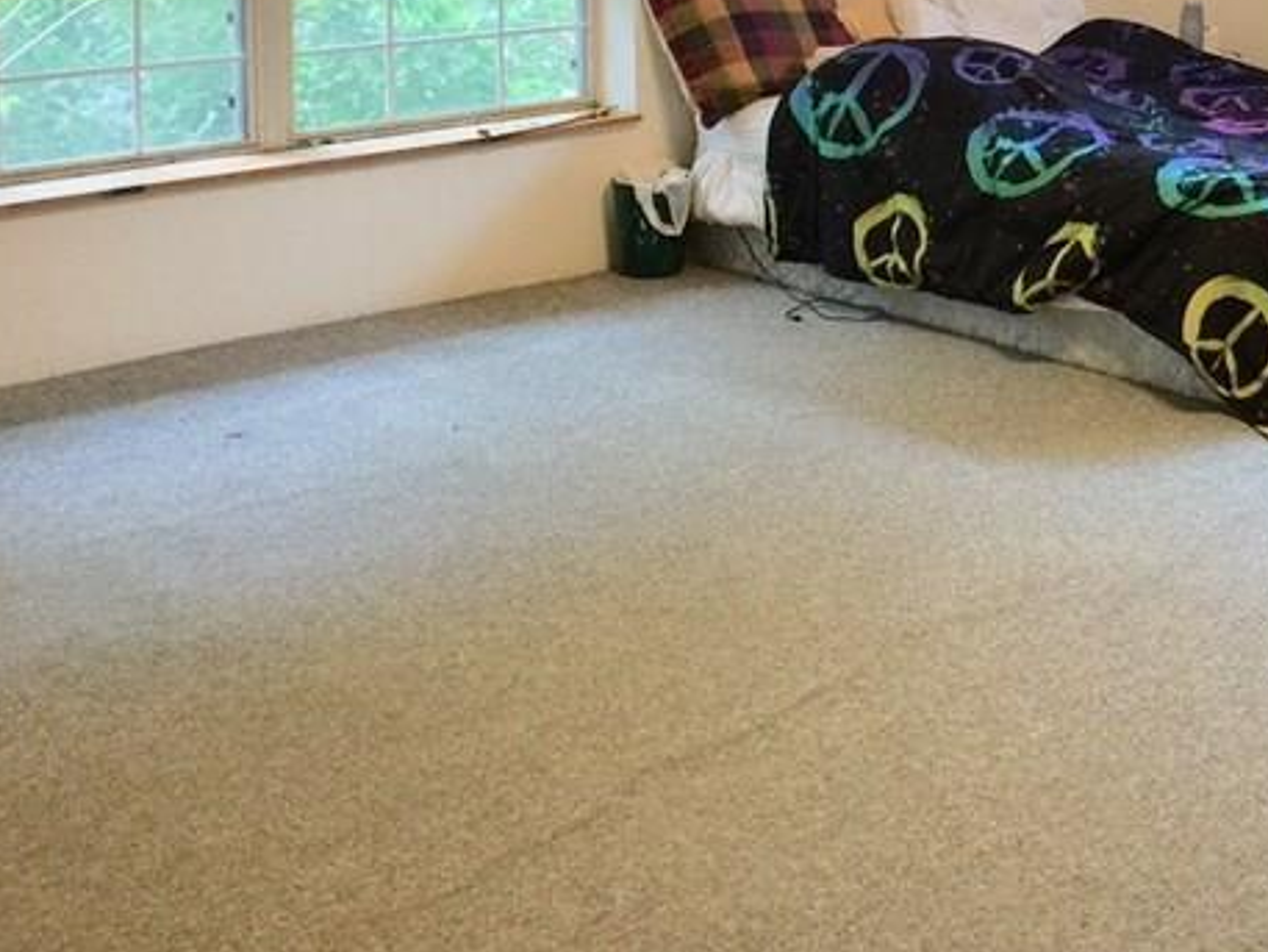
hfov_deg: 27.8
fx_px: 2382
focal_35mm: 65
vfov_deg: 21.6
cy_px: -44
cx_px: 1307
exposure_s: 1/15
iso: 80
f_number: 2.2
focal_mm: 4.15
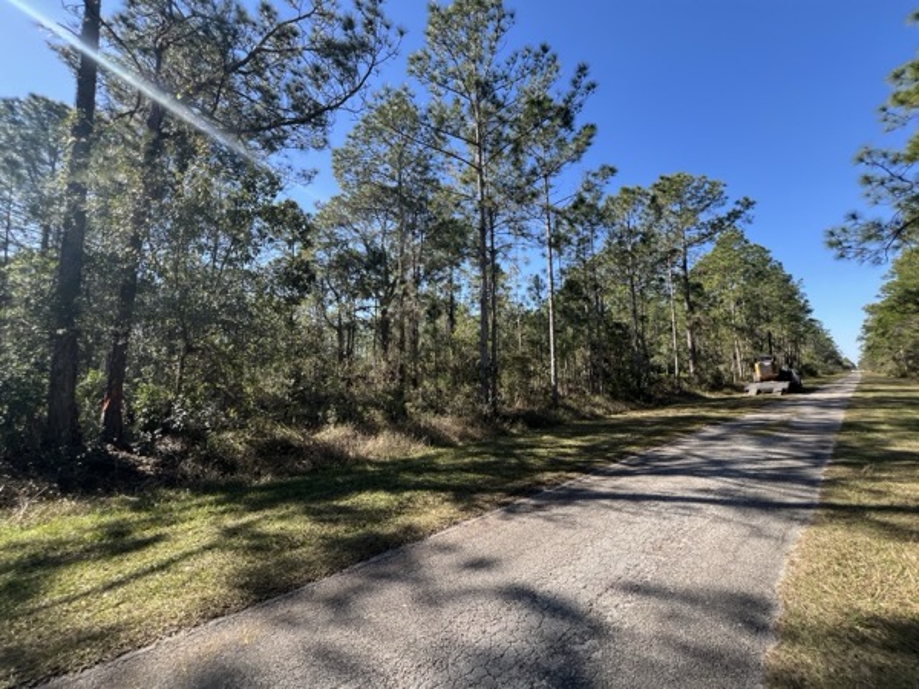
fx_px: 345
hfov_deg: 106.2
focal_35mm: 13
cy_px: 344
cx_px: 460
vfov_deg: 89.9
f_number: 1.8
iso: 32
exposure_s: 1/338
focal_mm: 1.57
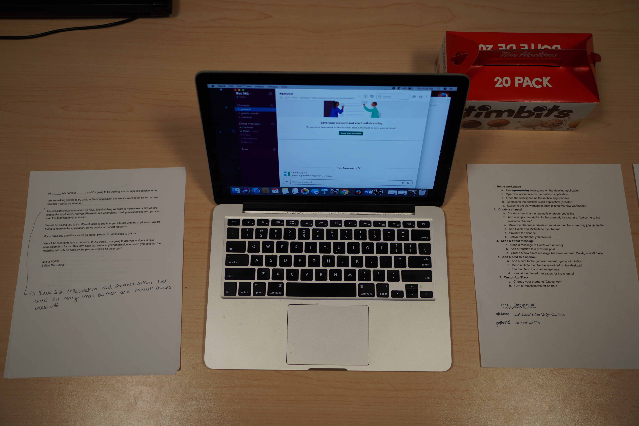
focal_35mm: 36
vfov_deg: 36.9
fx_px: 639
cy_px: 213
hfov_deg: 53.1
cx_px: 320
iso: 100
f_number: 1.8
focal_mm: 24
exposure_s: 1/15
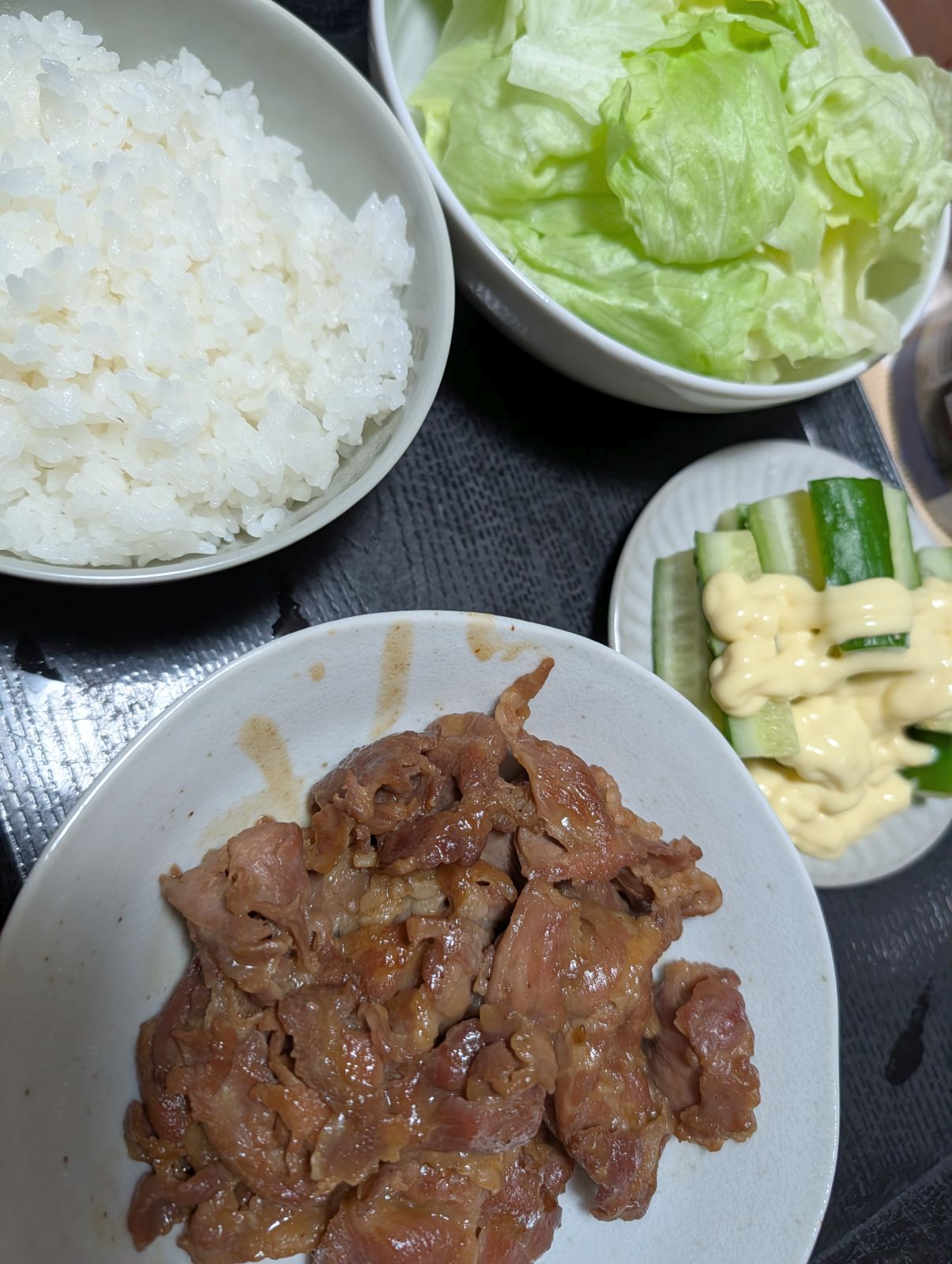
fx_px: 878
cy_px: 632
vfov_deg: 71.5
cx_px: 476
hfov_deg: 56.9
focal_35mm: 24
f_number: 1.68
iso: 1115
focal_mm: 6.9
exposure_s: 1/162
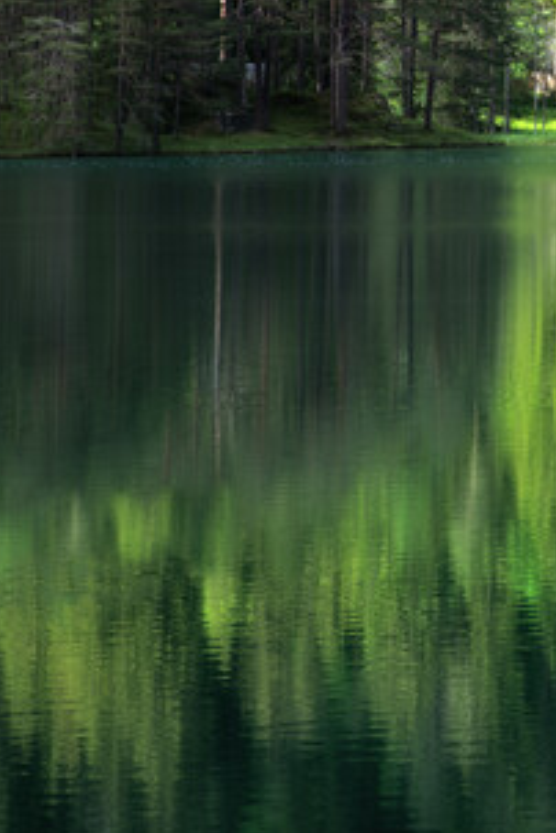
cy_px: 99
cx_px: 644
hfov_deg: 5.8
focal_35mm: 235
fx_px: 5444
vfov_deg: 8.7
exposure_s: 1/50
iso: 100
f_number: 9
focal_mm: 95
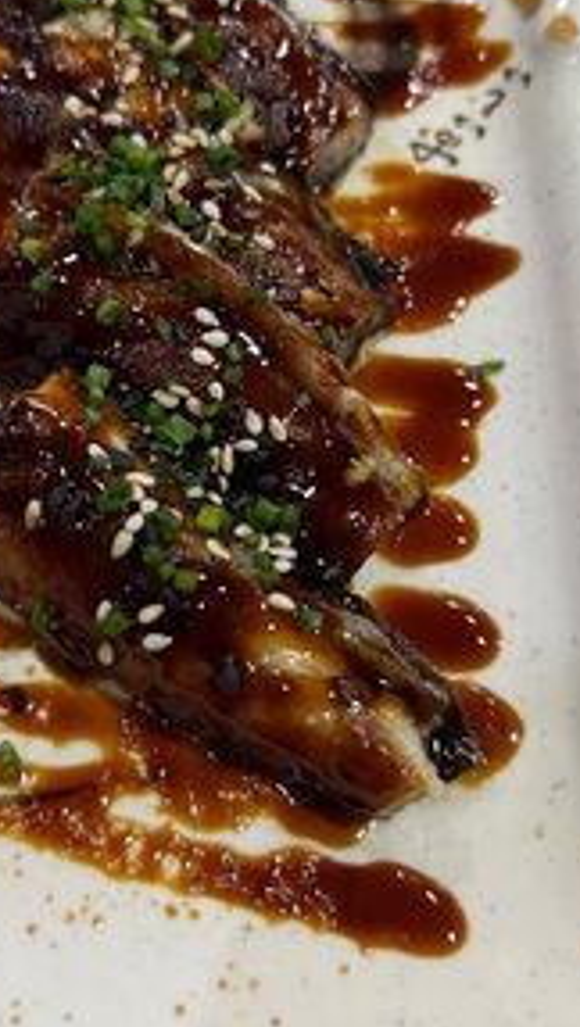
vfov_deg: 48.1
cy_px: 422
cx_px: 233
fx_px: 1145
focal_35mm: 42
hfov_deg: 28.4
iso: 160
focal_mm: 5.7
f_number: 1.5
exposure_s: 1/50
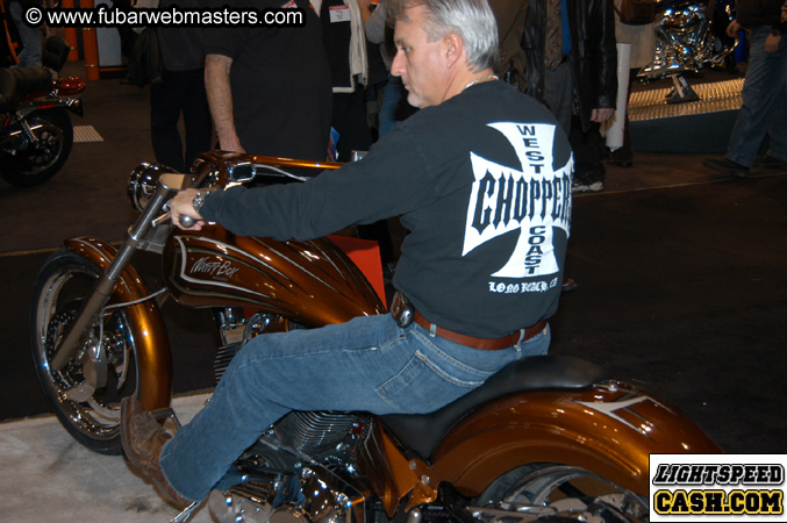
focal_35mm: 52
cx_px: 394
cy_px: 262
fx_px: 1147
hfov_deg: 37.9
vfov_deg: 25.7
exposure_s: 1/60
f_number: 5
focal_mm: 35
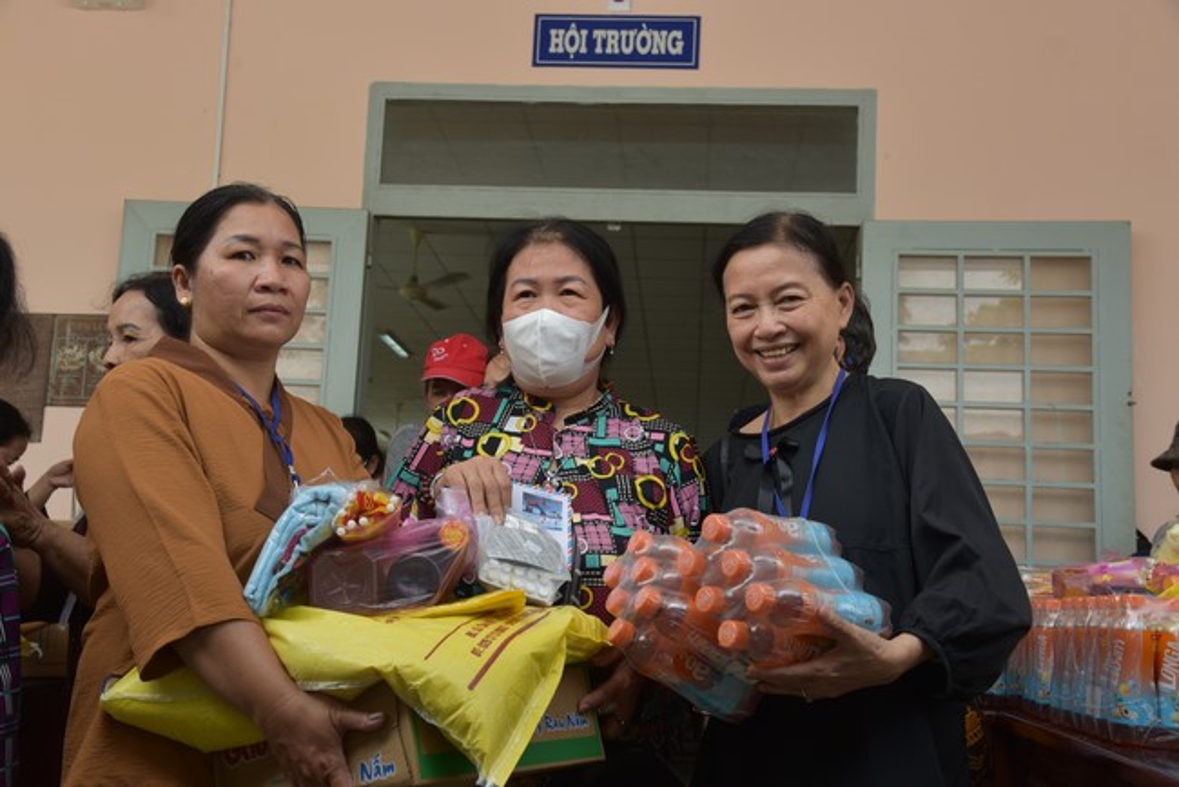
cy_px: 394
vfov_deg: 35.1
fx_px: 1245
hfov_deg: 50.7
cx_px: 590
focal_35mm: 38
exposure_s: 1/250
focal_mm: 38
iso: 400
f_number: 8
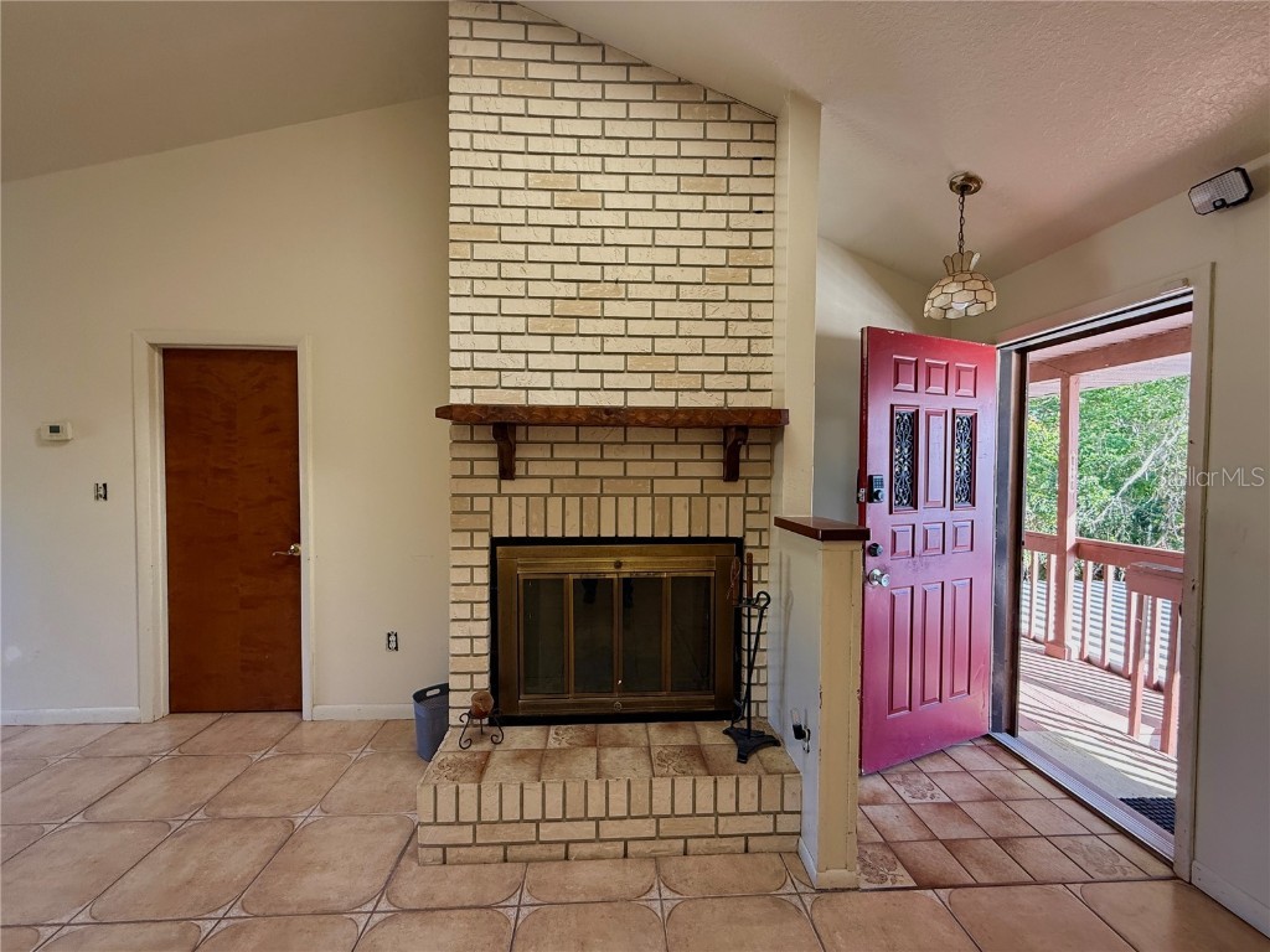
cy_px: 476
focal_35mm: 14
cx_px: 635
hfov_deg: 102.1
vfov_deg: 85.7
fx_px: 514
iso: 200
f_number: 2.2
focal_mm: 2.22
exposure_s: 1/99
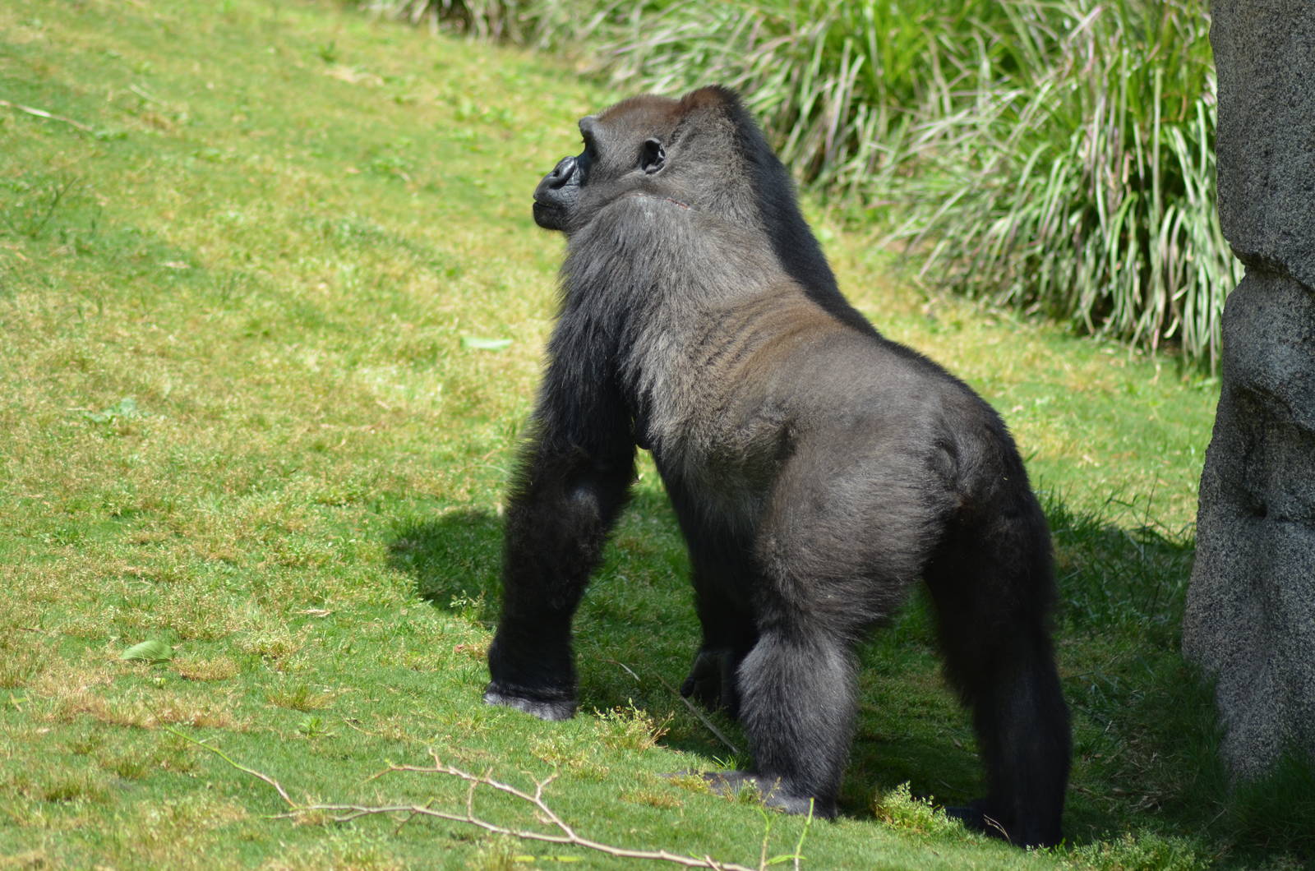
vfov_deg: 4.3
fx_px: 11483
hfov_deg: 6.6
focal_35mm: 315
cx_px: 658
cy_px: 436
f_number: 4.8
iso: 400
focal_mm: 210
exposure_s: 1/1000
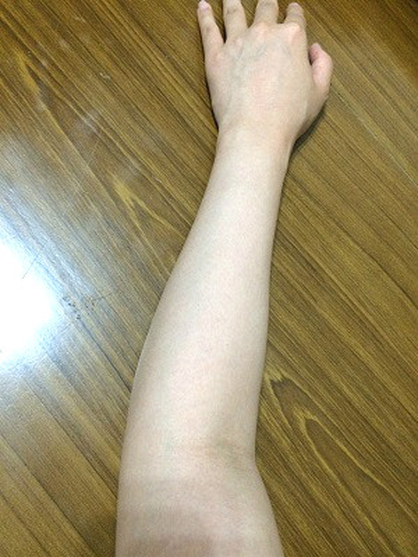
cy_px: 278
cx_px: 209
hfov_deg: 48.2
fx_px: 467
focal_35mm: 29
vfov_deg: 61.7
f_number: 2.2
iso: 320
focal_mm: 4.15
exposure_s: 1/30
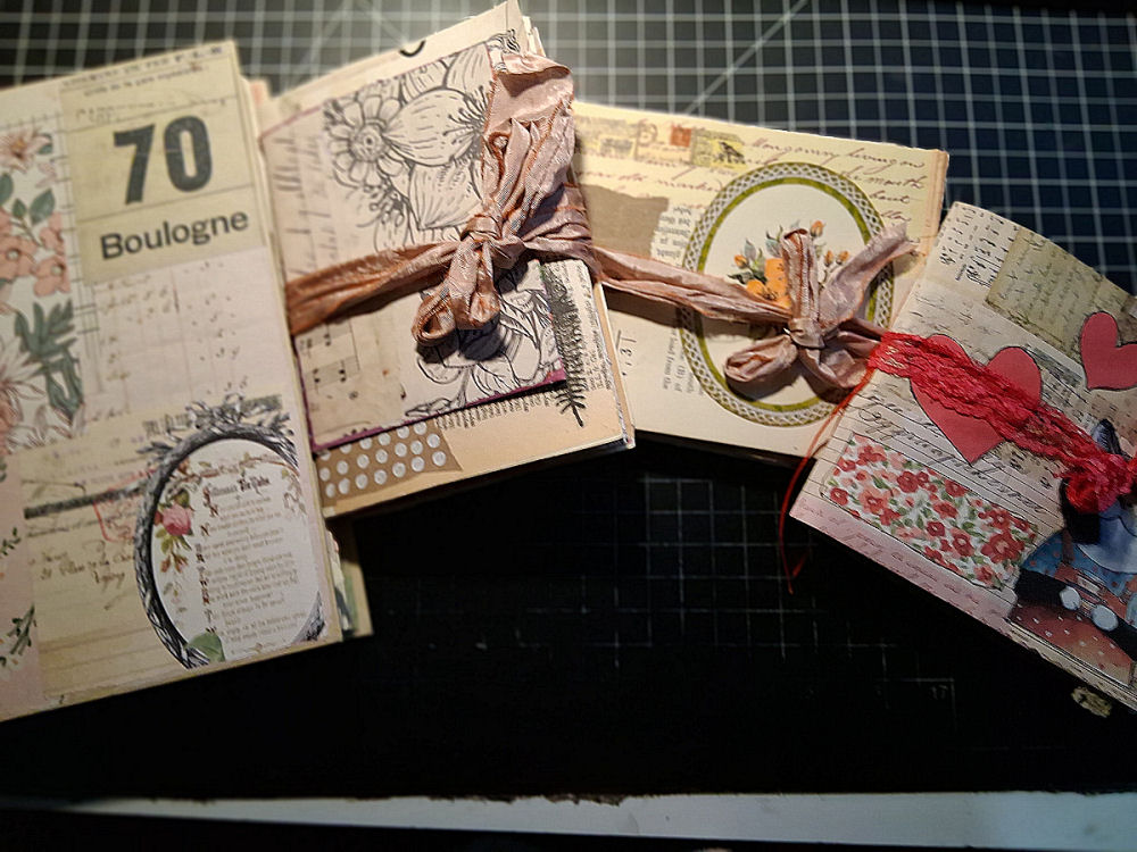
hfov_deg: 67.3
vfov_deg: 53.1
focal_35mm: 26
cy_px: 426
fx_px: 854
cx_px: 568
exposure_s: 1/30
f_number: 1.8
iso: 500
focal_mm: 3.98
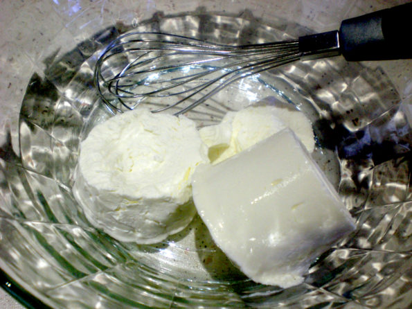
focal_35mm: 38
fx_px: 452
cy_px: 154
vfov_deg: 37.7
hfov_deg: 49.0
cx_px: 206
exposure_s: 1/60
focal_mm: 6.3
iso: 200
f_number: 3.1
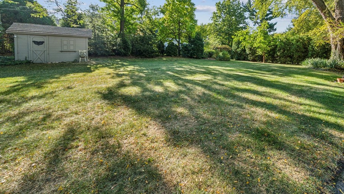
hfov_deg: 101.9
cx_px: 202
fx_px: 137
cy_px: 57
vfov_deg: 67.6
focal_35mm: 15
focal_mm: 12
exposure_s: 1/30
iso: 125
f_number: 11
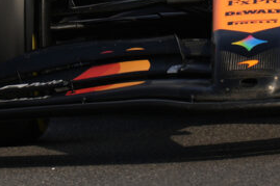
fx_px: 17310
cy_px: -157
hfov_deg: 0.9
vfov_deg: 0.6
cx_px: 260
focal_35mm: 2227
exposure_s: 1/1600
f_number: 5.6
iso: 200
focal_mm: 400
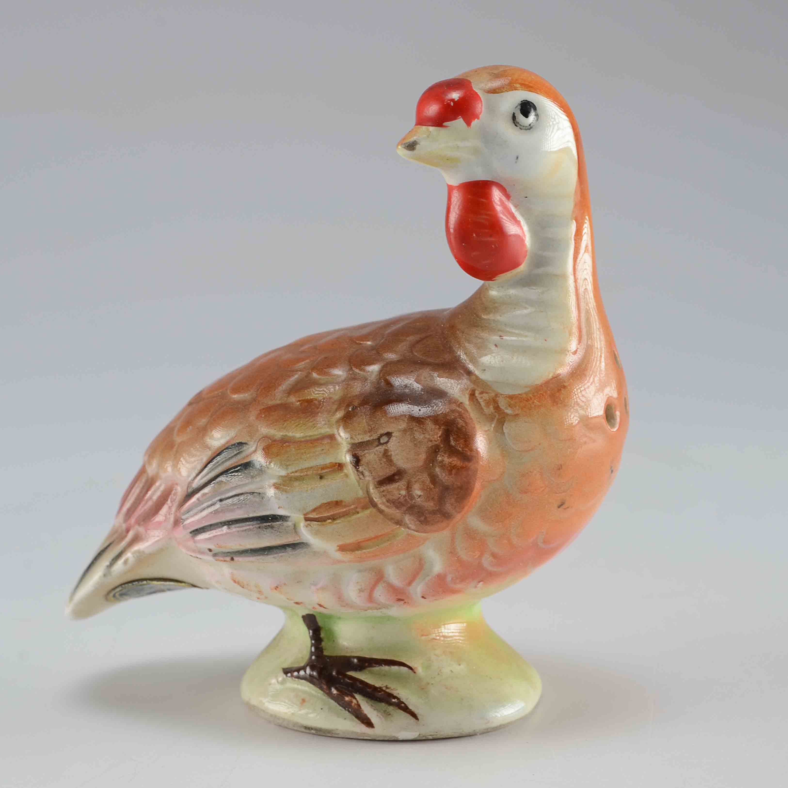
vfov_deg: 21.4
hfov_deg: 21.4
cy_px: 395
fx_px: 2086
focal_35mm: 81
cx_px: 357
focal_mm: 42
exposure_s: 1/80
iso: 100
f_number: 13
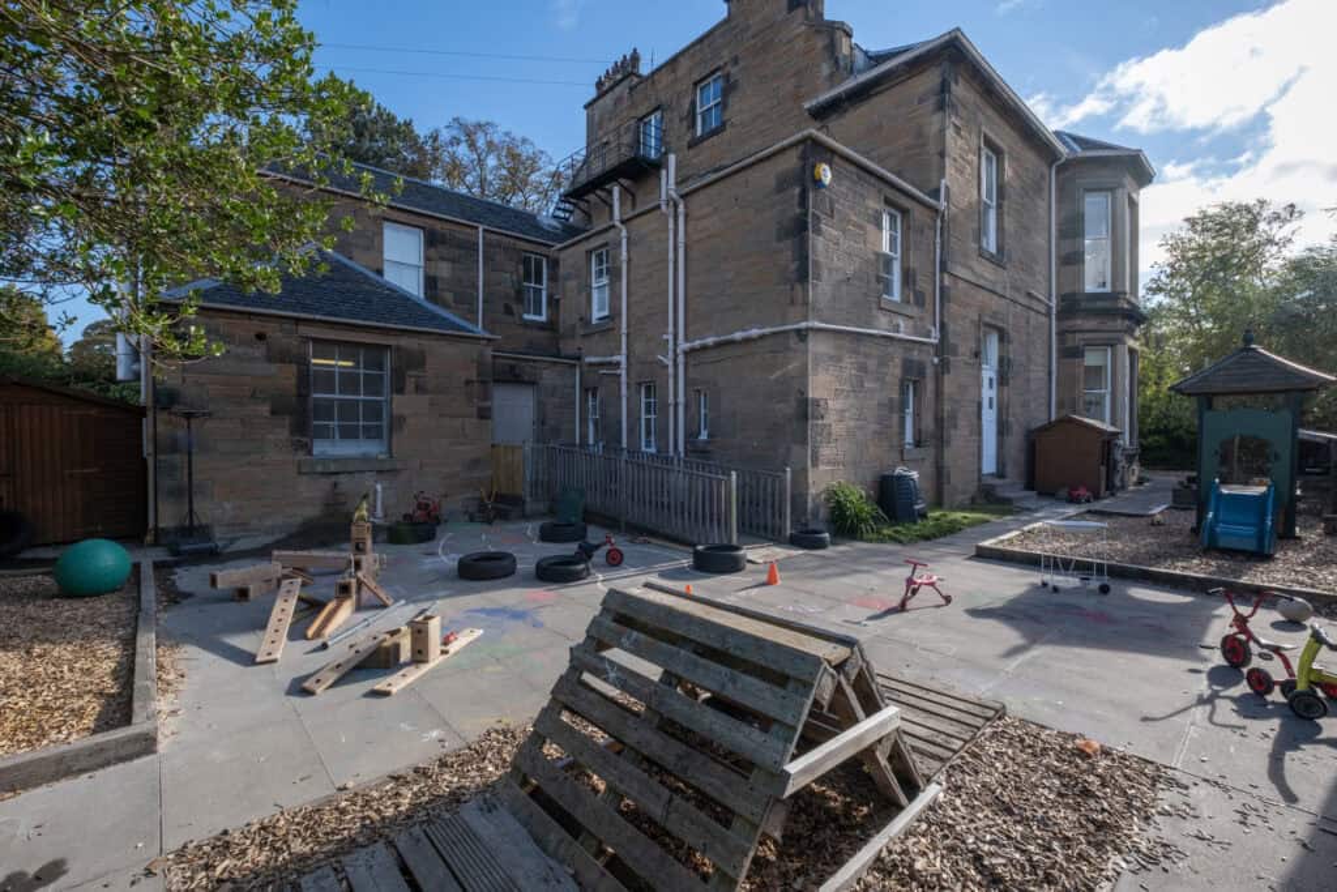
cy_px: 446
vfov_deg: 77.3
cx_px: 668
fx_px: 557
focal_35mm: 15
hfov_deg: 100.4
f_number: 9
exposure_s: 1/200
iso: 250
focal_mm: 10
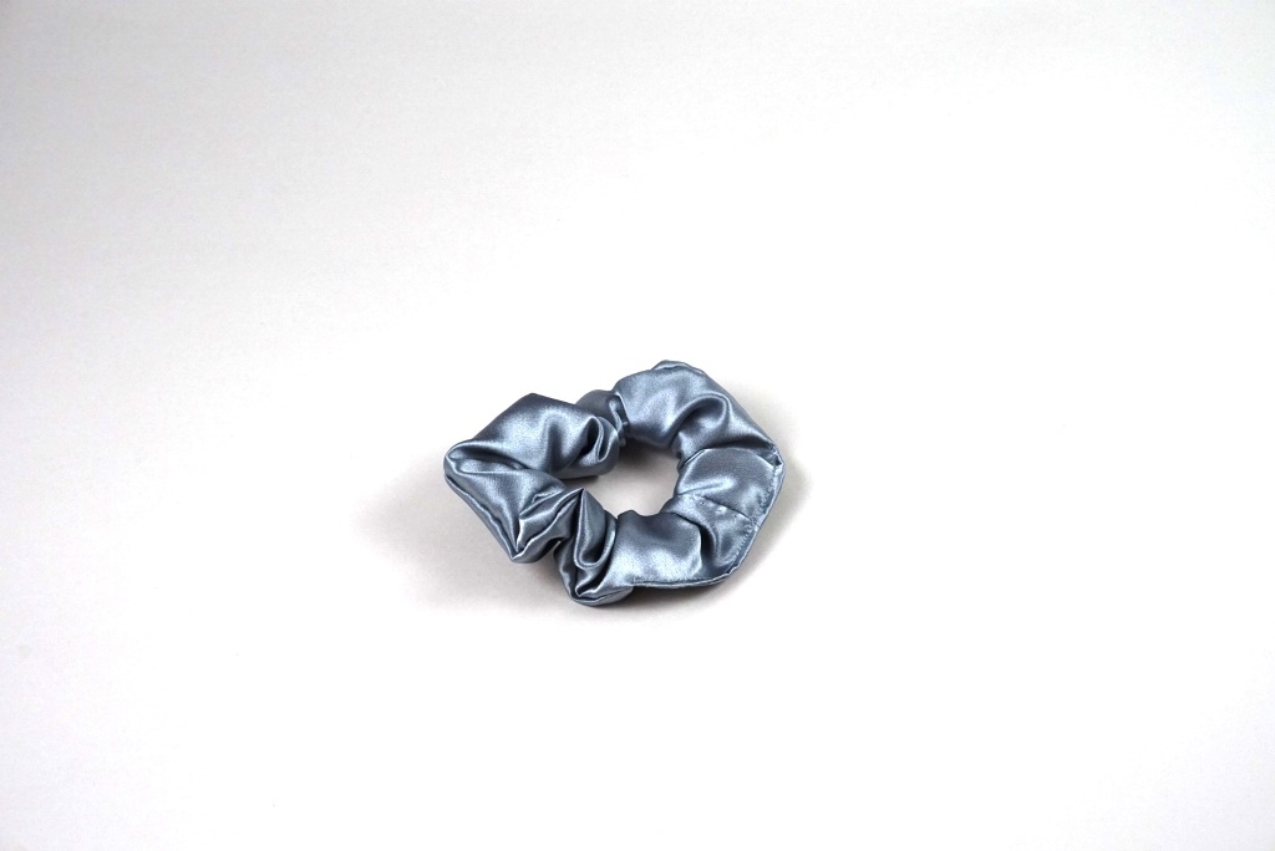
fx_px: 1914
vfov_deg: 25.1
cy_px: 426
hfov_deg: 36.9
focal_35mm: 54
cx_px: 638
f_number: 11
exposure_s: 1/125
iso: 1000
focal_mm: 36
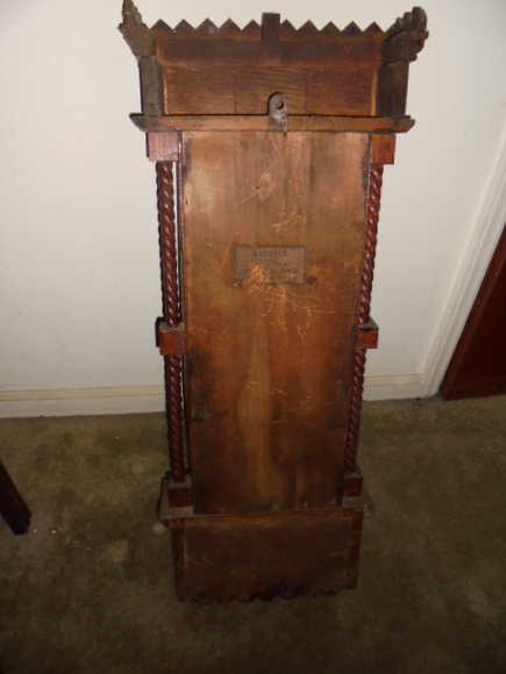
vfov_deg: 67.3
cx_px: 253
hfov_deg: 53.1
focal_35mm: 26
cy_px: 337
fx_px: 507
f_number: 3.5
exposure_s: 1/30
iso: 200
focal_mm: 4.6
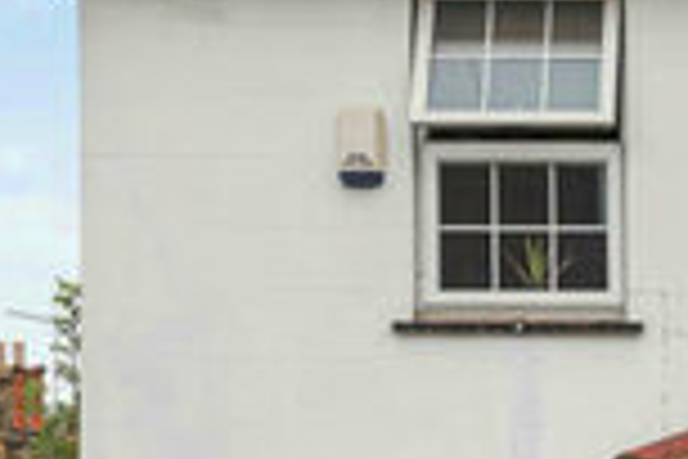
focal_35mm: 128
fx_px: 2446
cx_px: 1012
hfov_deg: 14.9
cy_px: 450
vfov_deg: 10.6
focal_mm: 28
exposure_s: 1/1600
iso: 800
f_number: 8
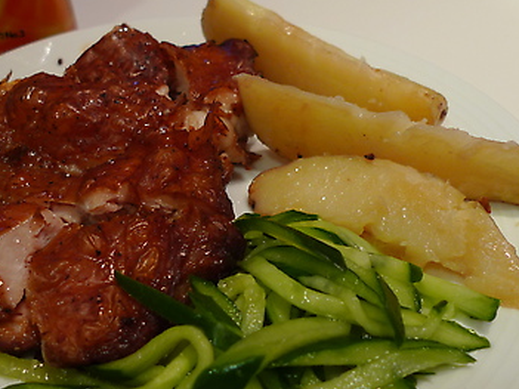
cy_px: 169
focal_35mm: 41
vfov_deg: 35.1
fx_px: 615
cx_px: 198
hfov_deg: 45.4
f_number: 2
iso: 160
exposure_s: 1/30
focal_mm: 5.1
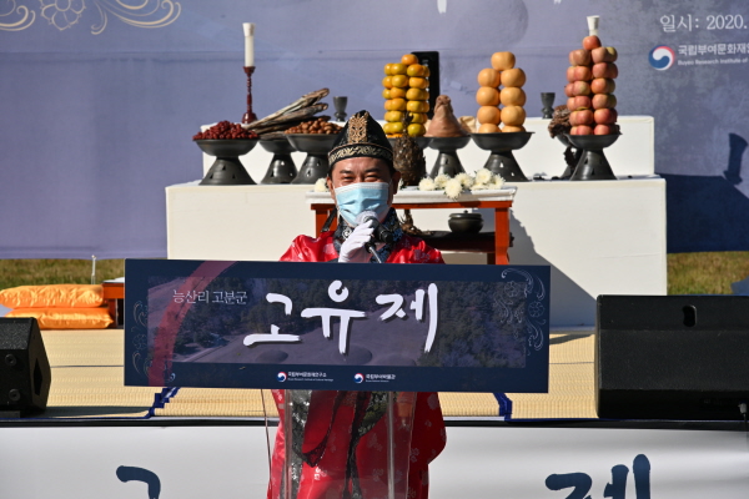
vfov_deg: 13.0
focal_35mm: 105
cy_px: 250
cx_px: 374
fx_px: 2184
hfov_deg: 19.5
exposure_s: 1/400
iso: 80
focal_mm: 105
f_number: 8
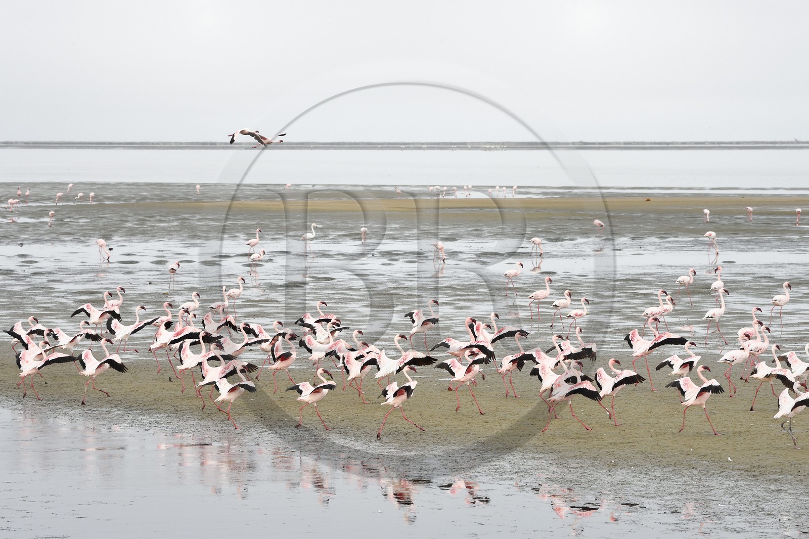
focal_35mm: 200
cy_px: 270
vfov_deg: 6.9
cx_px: 404
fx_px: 4493
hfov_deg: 10.3
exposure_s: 1/640
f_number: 13
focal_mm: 200
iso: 800
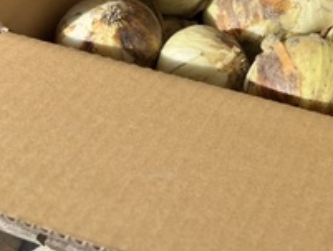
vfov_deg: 22.3
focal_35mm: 62
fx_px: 597
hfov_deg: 29.4
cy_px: -27
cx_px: 324
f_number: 1.6
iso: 50
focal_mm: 5.96
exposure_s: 1/4630
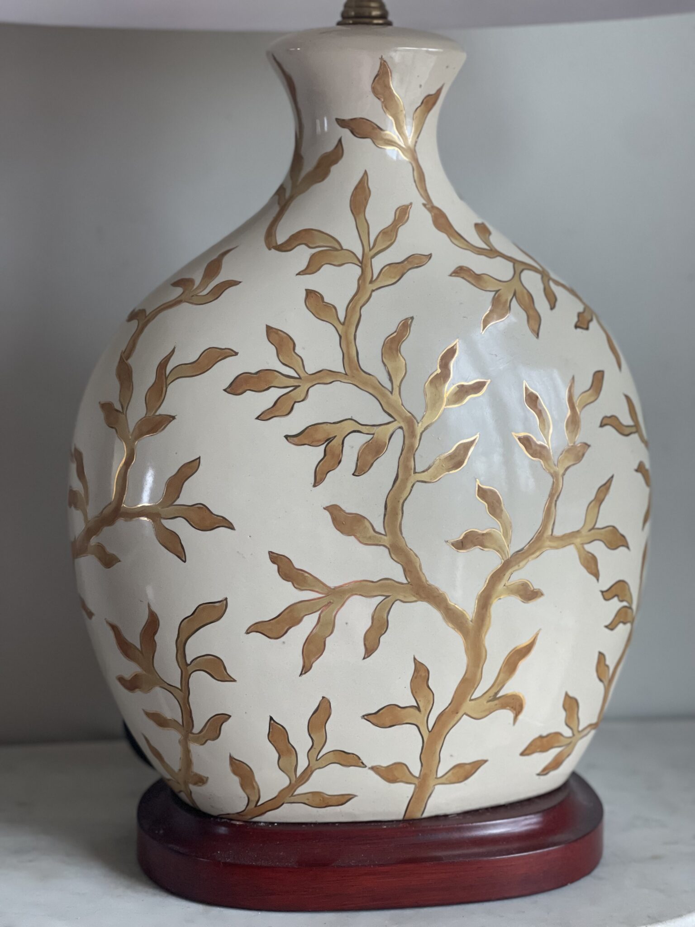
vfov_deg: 30.3
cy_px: 464
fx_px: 1713
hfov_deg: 22.9
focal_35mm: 64
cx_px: 348
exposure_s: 1/121
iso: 200
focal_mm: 7.5
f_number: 2.2
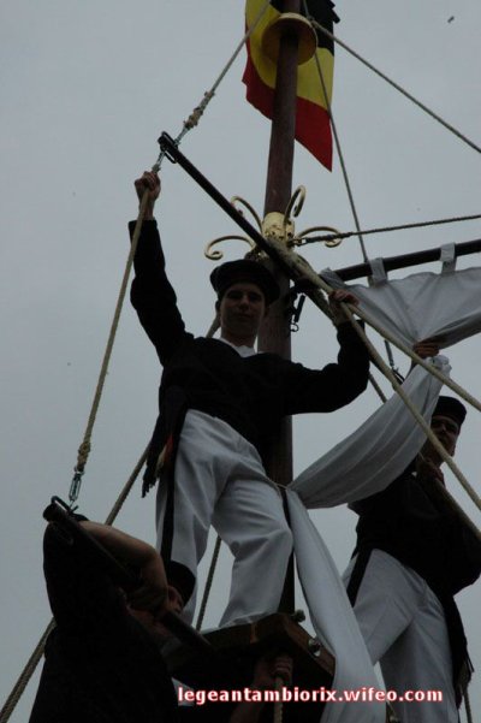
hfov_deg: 13.0
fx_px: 2107
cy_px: 362
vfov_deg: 19.5
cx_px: 240
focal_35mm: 105
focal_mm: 70
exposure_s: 1/500
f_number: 20
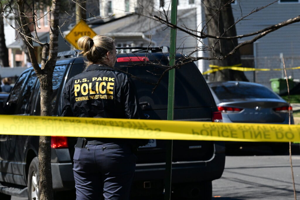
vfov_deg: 6.9
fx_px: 1667
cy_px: 100
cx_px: 150
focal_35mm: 200
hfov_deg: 10.3
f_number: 11
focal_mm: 200
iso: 8000
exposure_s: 1/8000
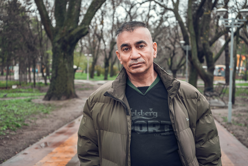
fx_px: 338
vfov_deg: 27.5
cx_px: 124
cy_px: 83
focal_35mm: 49
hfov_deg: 40.3
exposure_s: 1/125
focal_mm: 49
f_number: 4.5
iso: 250
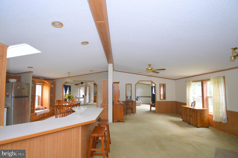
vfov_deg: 77.2
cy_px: 79
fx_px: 99
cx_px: 119
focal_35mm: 15
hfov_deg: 100.4
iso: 400
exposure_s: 1/80
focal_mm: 10
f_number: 4.5
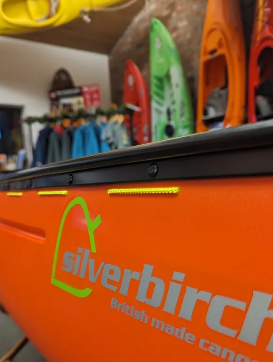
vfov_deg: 54.4
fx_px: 346
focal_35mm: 33
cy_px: 233
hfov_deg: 43.0
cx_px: 120
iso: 177
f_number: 1.85
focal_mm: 6.81
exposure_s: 1/50
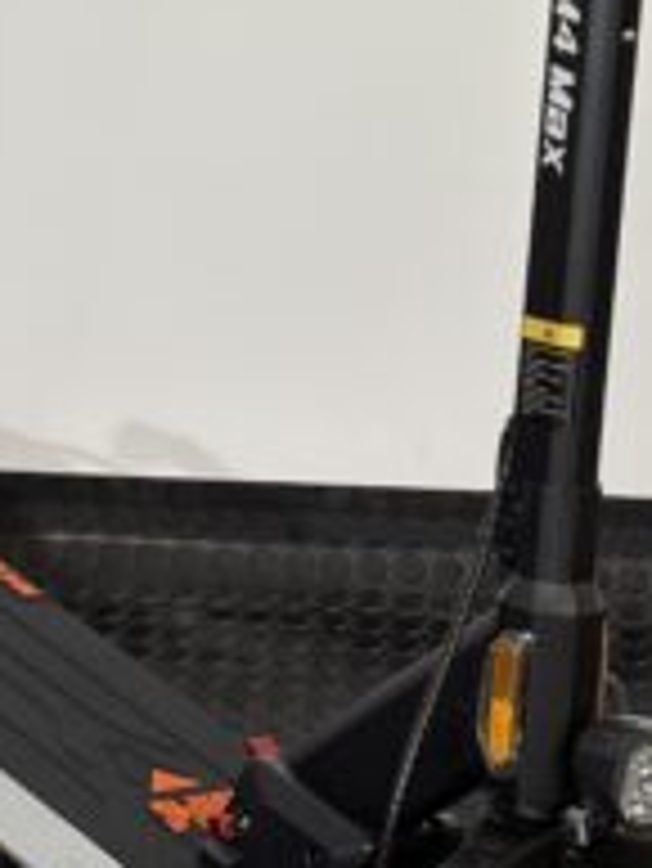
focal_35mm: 154
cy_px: 187
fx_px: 3863
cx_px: 382
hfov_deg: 9.6
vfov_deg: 12.8
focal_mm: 5.96
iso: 160
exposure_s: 1/33
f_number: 1.6
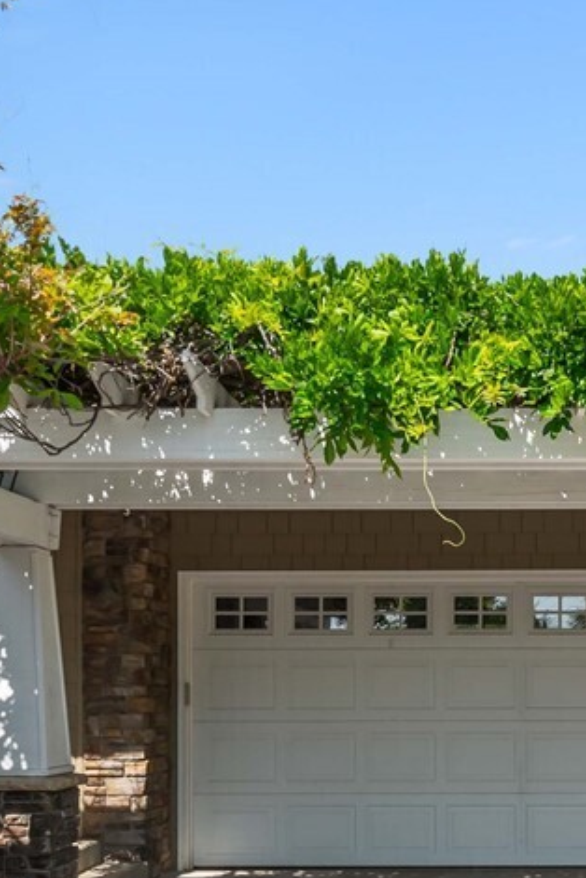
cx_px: 525
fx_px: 1318
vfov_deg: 36.1
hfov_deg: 24.4
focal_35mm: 54
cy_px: 648
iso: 100
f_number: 8
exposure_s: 1/500
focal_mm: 15
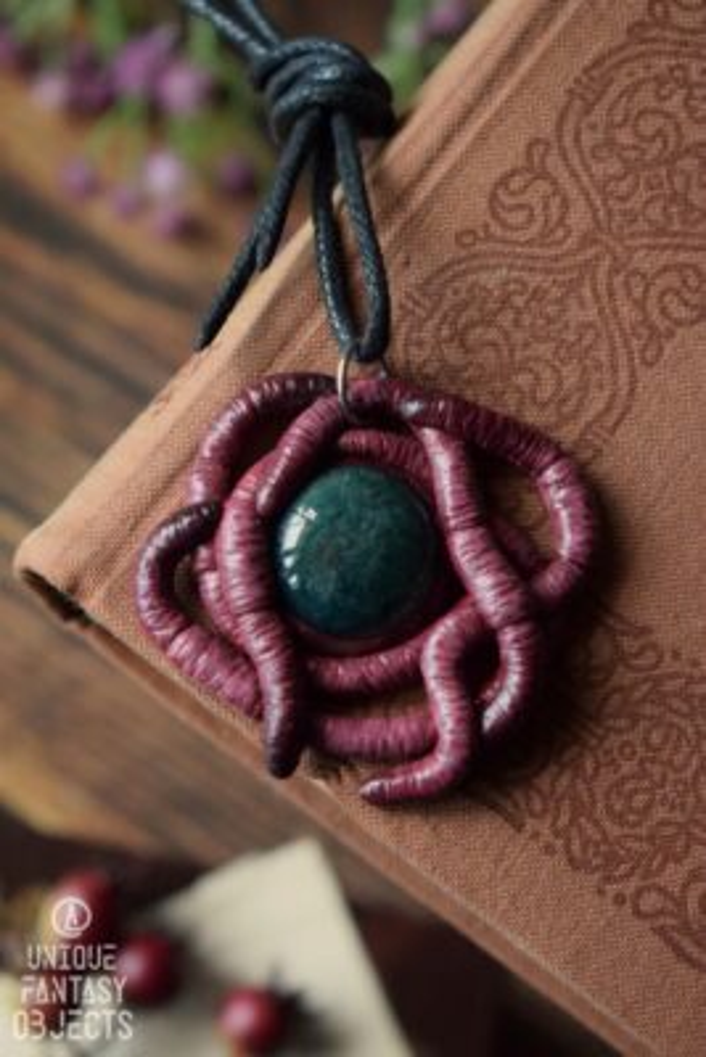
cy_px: 528
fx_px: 2292
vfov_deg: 26.0
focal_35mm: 78
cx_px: 353
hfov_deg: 17.5
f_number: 5.6
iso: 6400
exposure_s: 1/60
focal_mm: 52
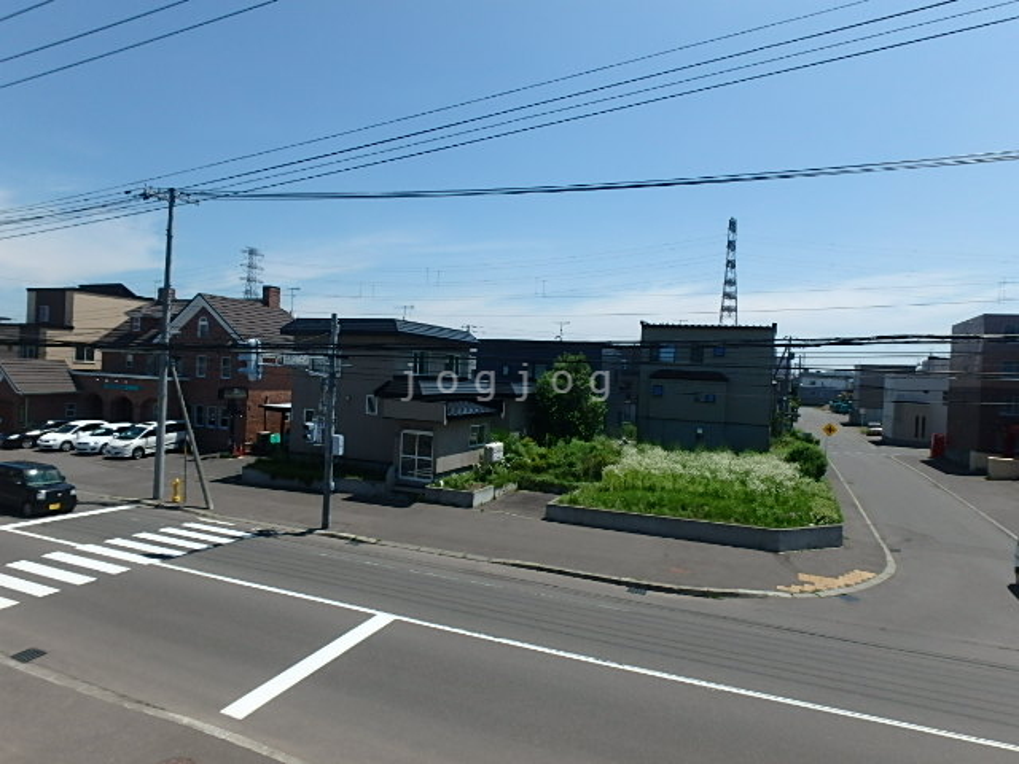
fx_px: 618
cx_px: 510
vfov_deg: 63.4
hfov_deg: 79.0
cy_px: 382
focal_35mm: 21
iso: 125
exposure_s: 1/500
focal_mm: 3.7
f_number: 6
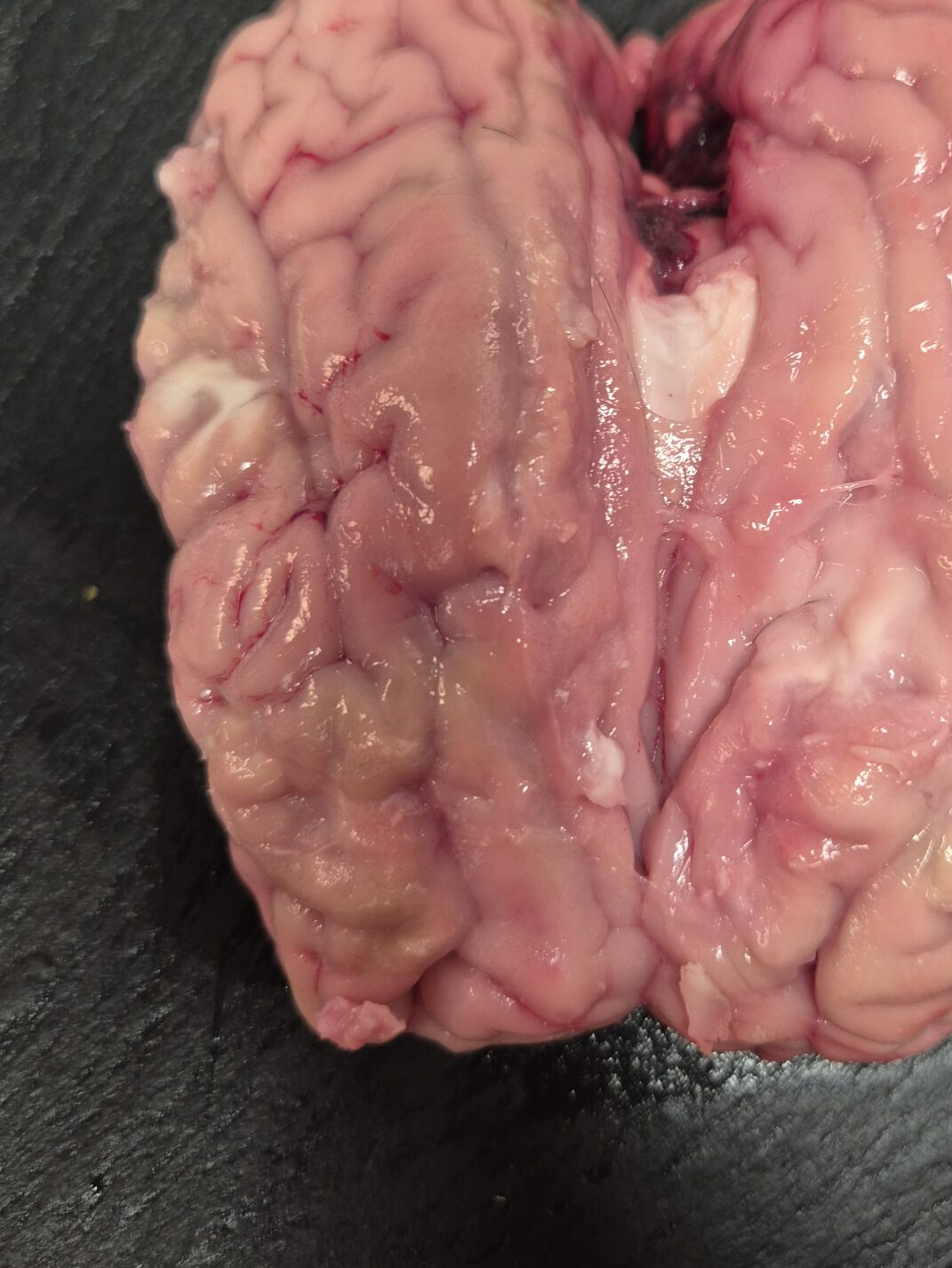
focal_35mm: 33
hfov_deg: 42.2
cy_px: 512
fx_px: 1210
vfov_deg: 55.0
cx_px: 654
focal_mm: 5.4
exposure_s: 1/100
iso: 250
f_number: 1.8
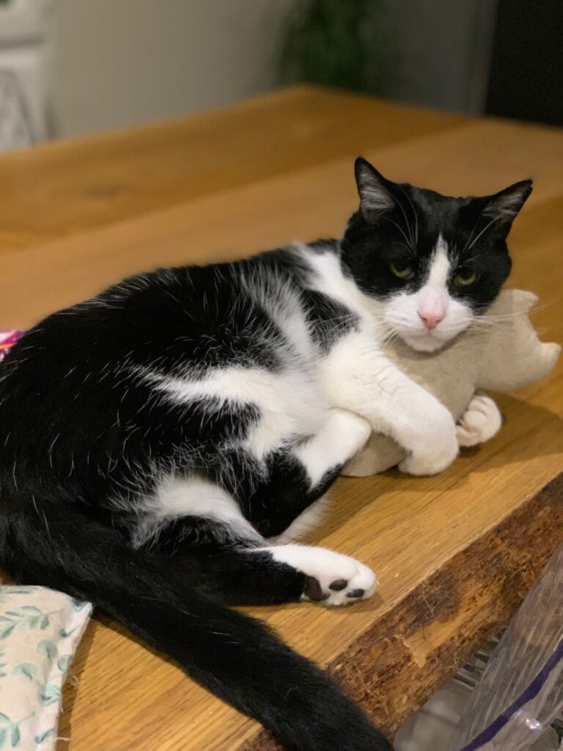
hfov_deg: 28.0
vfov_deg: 36.8
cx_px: 282
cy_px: 376
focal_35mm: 52
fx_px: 1128
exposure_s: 1/30
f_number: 2.4
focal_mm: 6
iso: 1000
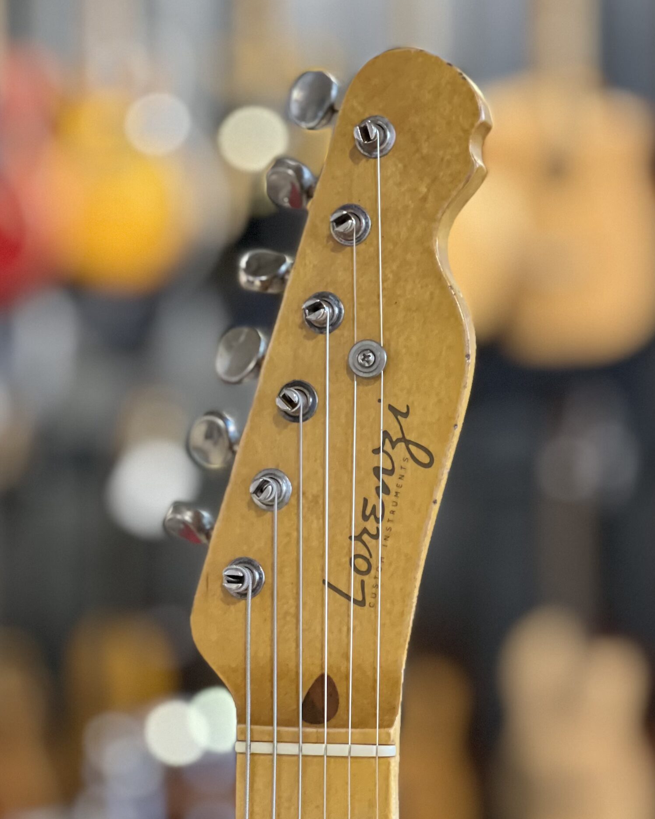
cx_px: 322
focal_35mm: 103
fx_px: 2496
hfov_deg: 14.9
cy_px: 470
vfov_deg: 18.6
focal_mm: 9
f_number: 2.8
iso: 500
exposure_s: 1/14
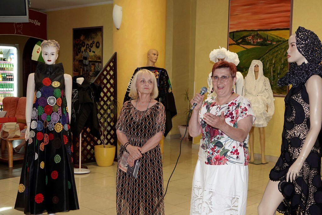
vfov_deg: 27.0
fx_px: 447
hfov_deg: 39.6
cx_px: 161
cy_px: 108
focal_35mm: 50
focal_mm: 18.21
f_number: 3.2
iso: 500
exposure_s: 1/50
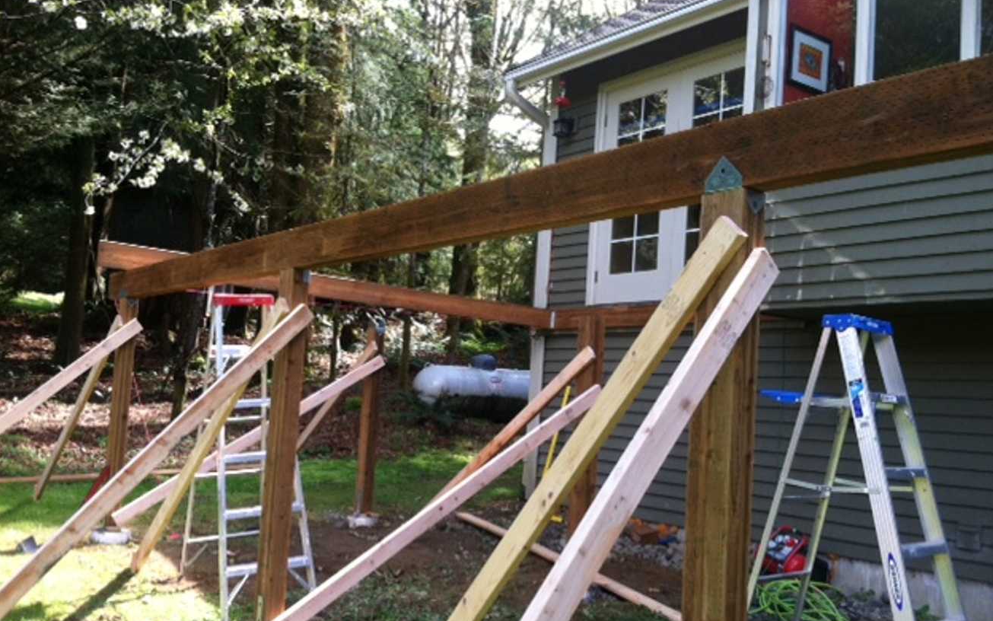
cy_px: 352
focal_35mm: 38
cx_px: 496
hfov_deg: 51.5
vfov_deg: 33.5
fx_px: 1029
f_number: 2.8
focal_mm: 3.85
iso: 80
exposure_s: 1/120
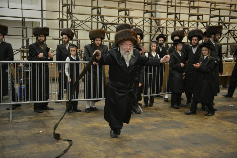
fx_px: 296
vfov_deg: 29.9
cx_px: 118
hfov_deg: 43.6
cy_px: 79
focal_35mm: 45
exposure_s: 1/125
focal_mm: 45
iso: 1100
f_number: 2.8
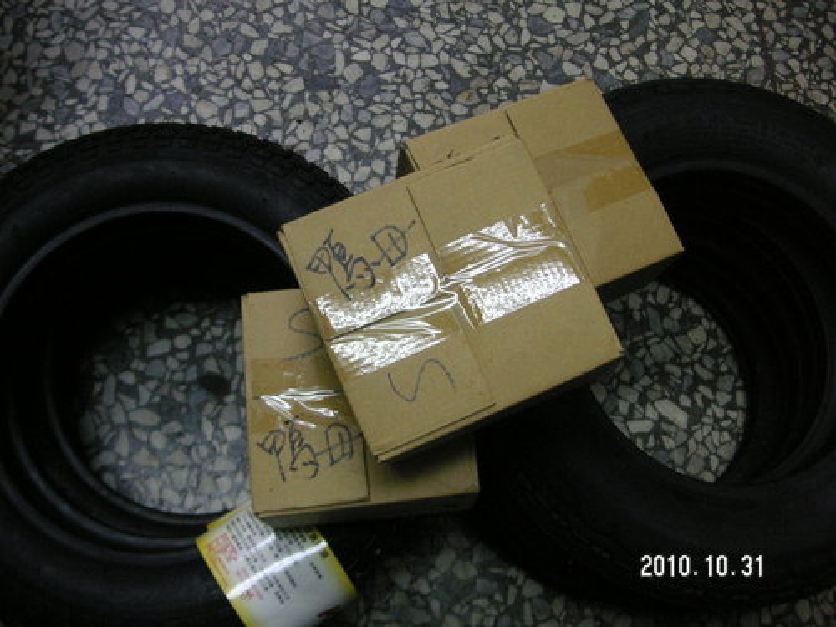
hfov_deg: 50.1
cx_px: 418
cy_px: 314
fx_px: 894
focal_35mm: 37
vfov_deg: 38.7
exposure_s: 1/45
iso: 125
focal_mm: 6.1
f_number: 2.8
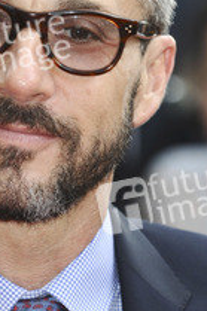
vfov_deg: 4.9
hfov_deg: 3.3
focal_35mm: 417
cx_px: 38
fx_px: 3602
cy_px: 125
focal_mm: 145
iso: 320
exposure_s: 1/200
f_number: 4.5
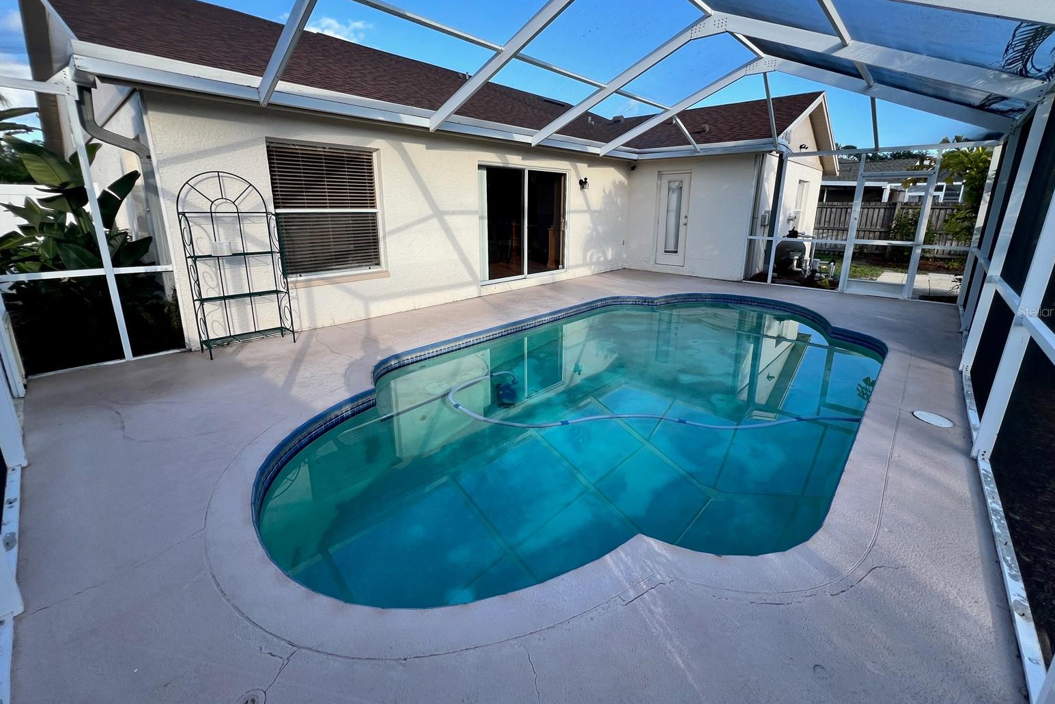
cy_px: 311
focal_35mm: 14
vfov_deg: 80.9
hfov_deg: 104.2
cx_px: 536
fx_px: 410
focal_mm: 1.57
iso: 32
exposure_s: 1/455
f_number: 1.8
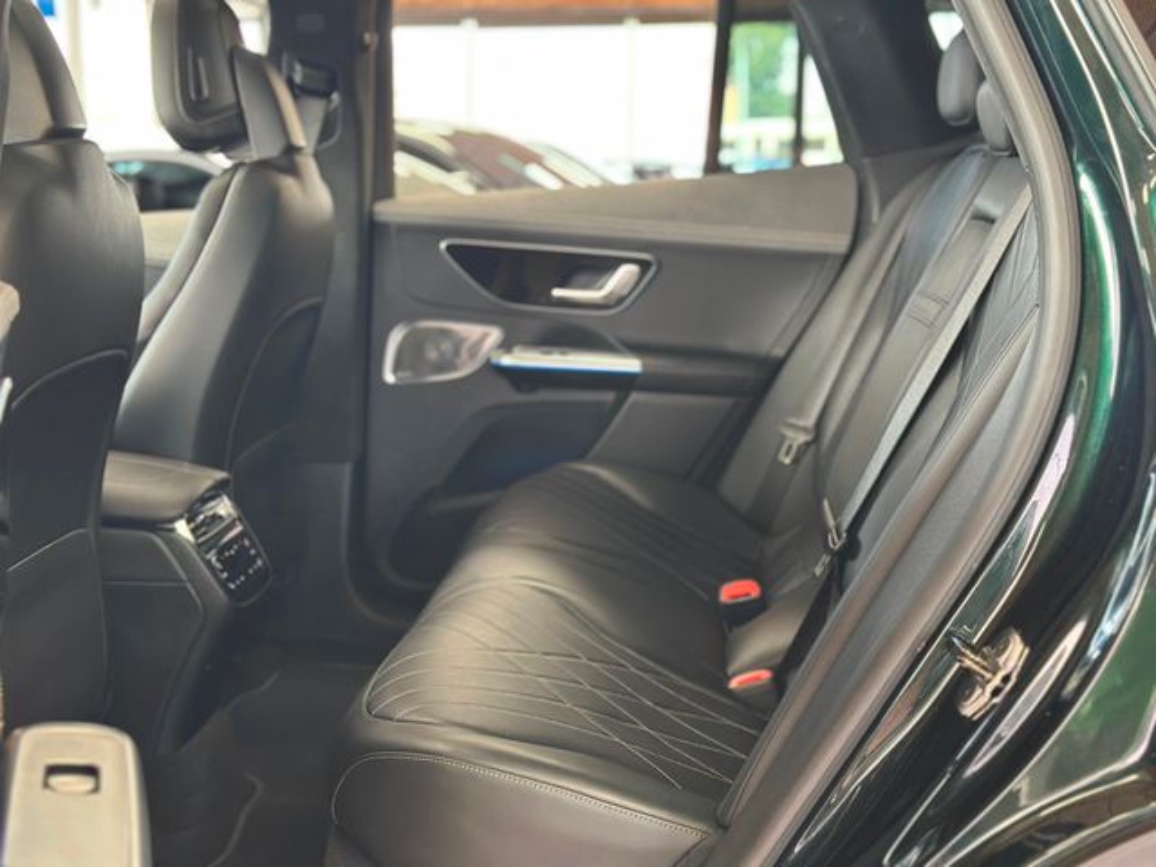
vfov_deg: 30.3
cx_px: 578
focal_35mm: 48
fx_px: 1603
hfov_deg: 39.7
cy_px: 434
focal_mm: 6.86
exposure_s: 1/60
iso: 250
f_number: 1.78
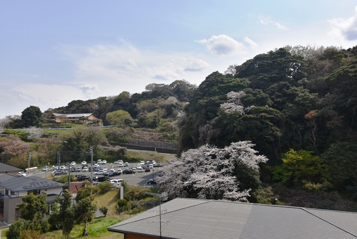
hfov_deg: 61.9
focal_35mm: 30
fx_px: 298
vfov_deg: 43.7
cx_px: 178
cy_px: 120
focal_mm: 20
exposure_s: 1/400
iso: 200
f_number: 10
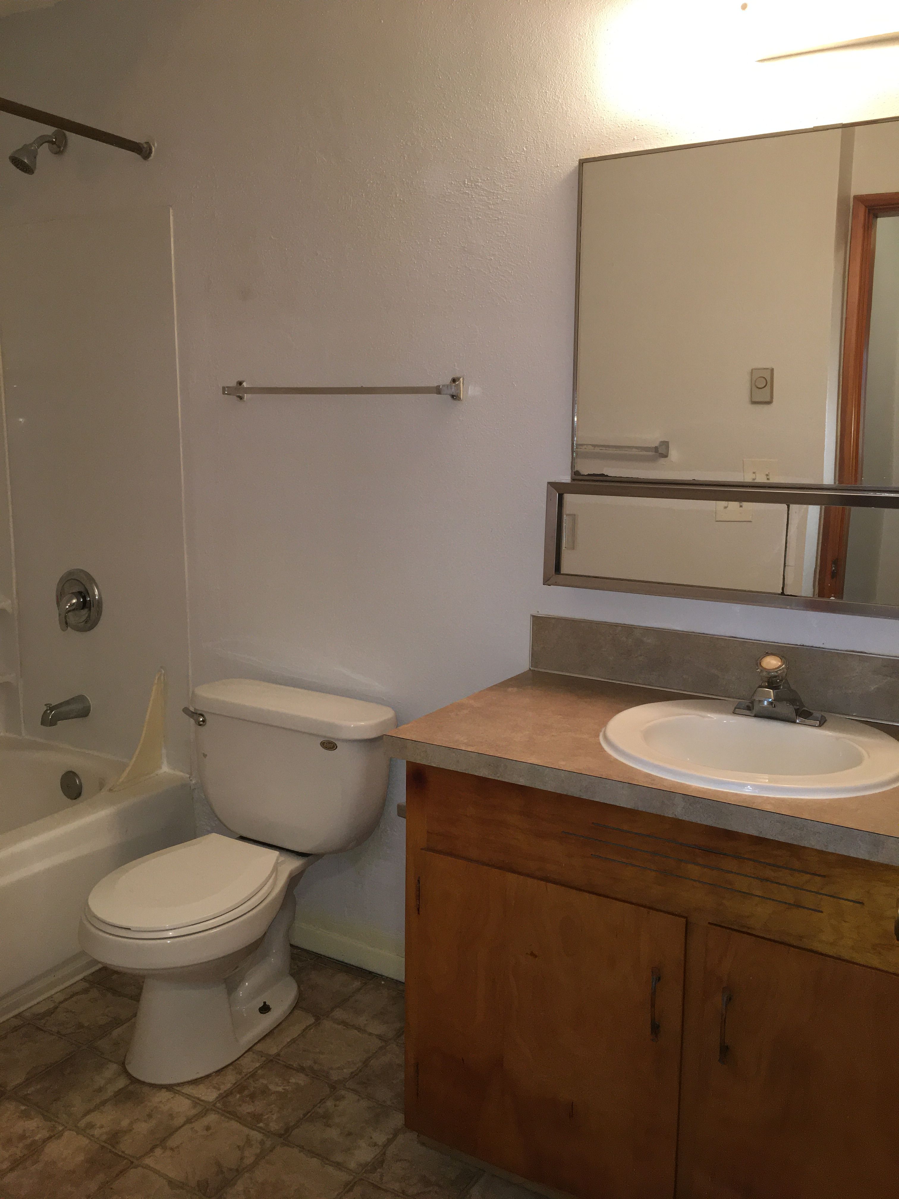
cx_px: 450
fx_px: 1004
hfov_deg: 48.2
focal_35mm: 29
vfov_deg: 61.7
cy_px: 600
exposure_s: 1/30
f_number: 2.2
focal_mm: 4.15
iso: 125
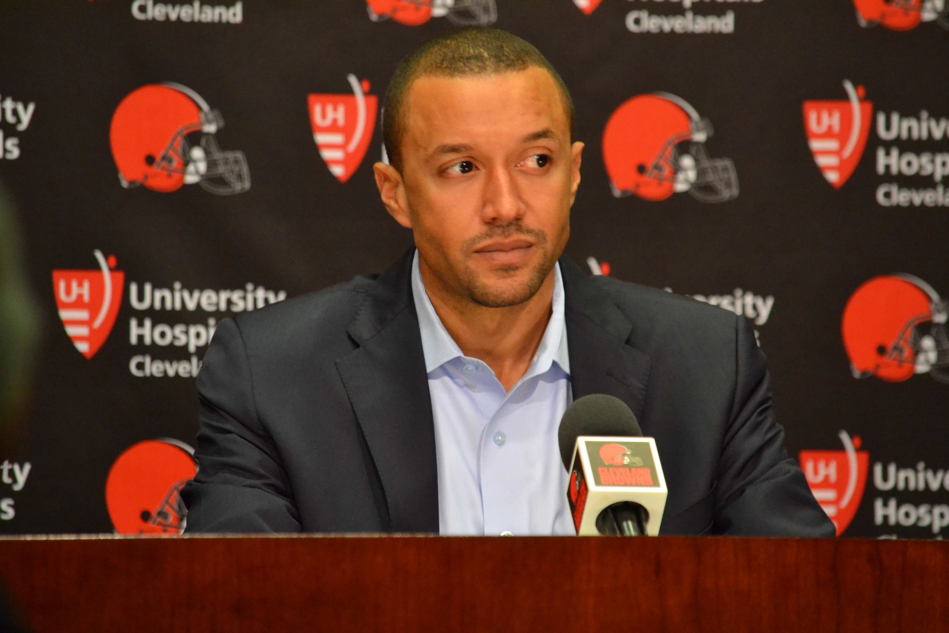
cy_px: 316
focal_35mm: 330
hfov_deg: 6.2
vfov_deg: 4.2
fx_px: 8698
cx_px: 474
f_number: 5.3
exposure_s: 1/125
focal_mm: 220
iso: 3200
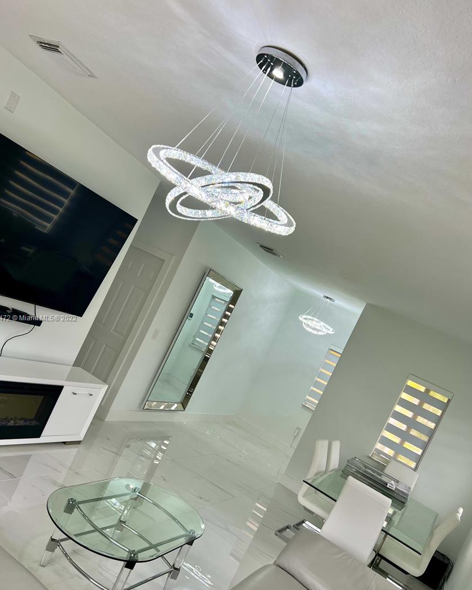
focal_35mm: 29
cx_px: 226
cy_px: 319
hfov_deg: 50.0
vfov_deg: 60.4
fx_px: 506
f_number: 1.5
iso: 40
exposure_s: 1/135
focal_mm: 5.7
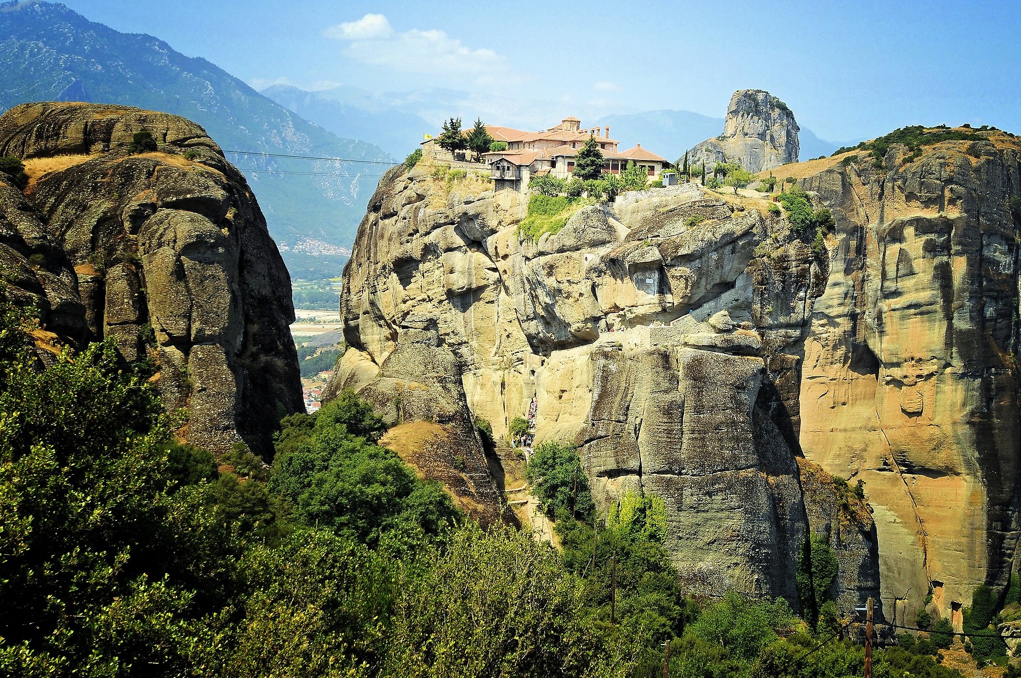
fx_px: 1359
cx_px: 630
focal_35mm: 48
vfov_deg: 28.0
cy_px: 281
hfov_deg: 40.9
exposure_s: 1/400
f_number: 10
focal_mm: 24
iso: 200
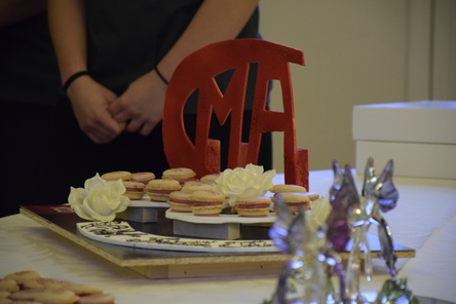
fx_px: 2660
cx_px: 228
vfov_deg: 6.5
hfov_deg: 9.8
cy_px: 152
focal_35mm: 210
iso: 3200
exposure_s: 1/60
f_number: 5.6
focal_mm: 140
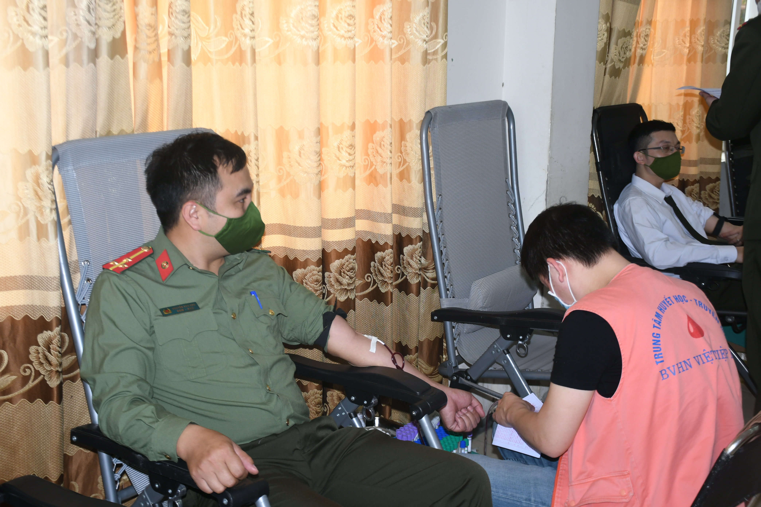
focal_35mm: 48
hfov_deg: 41.1
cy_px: 254
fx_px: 1015
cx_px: 380
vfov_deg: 28.1
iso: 500
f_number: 4.5
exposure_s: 1/200
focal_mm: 32
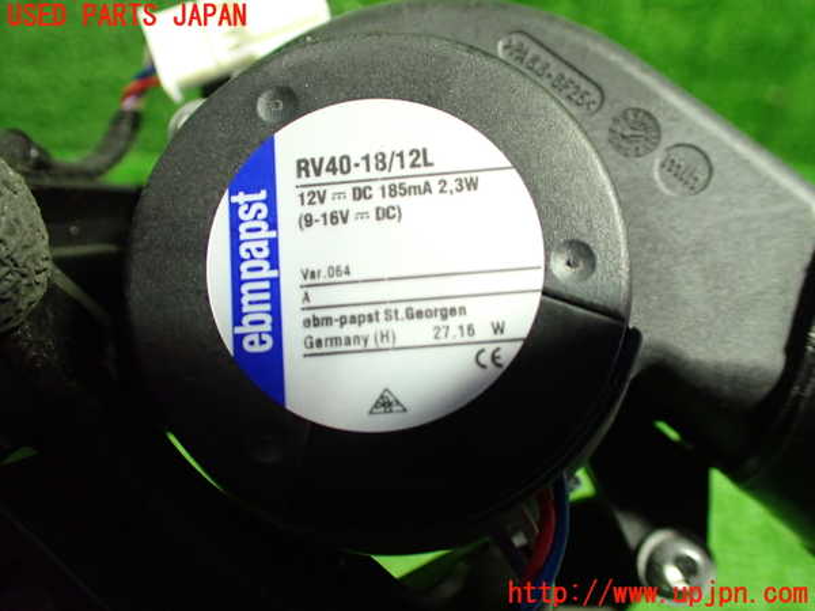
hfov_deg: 60.0
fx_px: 706
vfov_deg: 46.8
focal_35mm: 30
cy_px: 306
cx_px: 408
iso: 800
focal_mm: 5.4
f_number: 2.3
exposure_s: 1/50
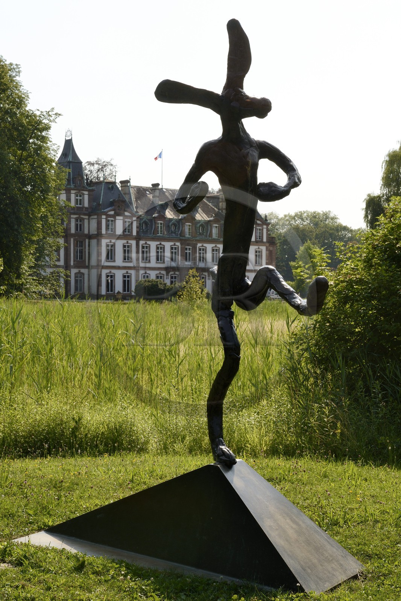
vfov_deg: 35.6
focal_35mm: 56
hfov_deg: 24.2
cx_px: 200
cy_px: 300
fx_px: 936
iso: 200
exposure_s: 1/250
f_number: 13
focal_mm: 56
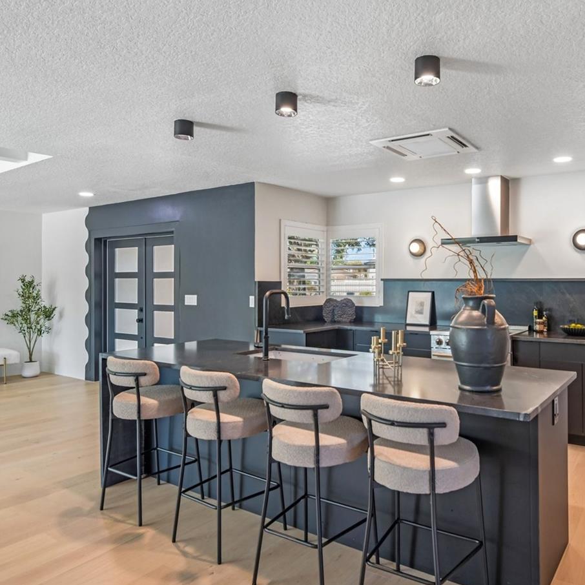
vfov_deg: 65.0
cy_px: 292
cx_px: 382
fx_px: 459
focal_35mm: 24
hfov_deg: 63.6
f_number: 8
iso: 400
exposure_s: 1/20
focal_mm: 16
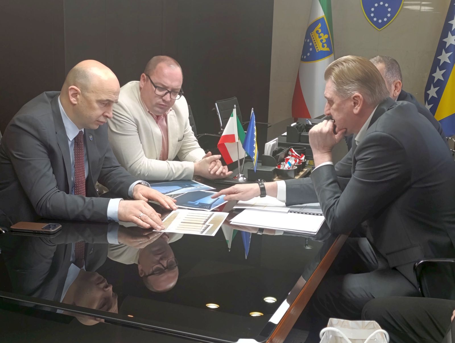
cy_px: 172
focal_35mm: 46
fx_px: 606
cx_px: 228
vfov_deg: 31.6
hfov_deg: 41.2
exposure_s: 1/99.9
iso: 500
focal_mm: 6.14
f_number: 1.6
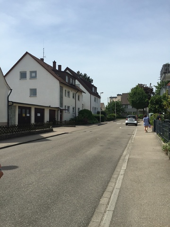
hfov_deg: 48.2
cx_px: 85
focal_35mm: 29
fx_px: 190
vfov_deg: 61.7
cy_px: 114
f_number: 2.2
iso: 32
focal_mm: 4.15
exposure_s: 1/2475
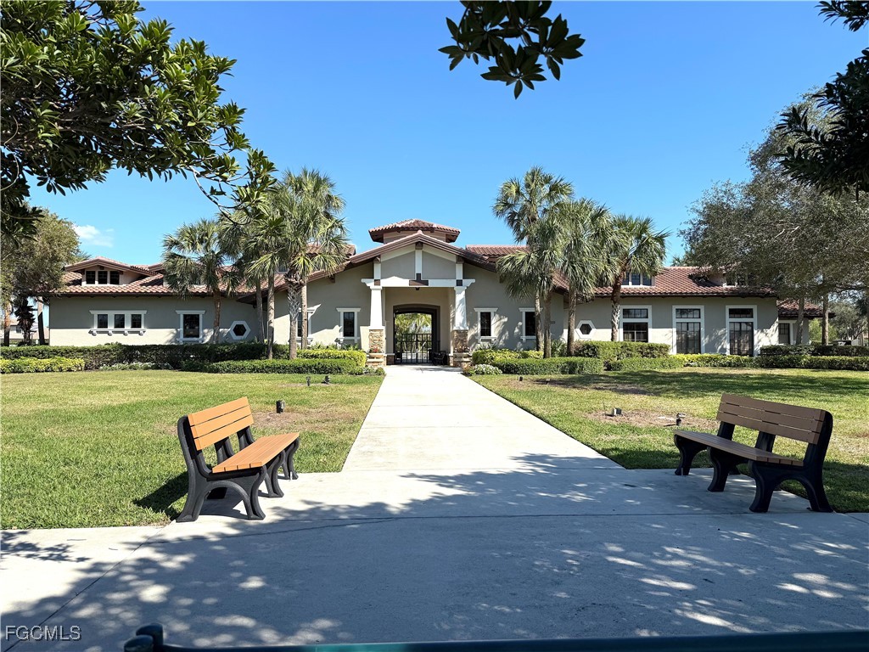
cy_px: 326
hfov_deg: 71.6
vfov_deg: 56.8
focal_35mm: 24
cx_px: 434
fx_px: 602
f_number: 1.78
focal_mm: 6.76
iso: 80
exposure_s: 1/4405
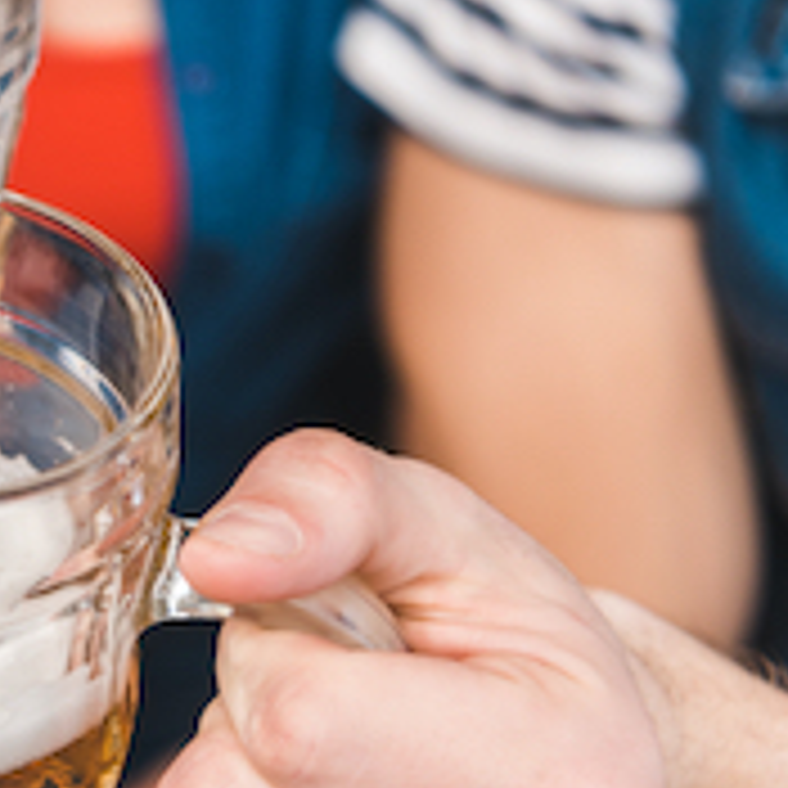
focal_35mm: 140
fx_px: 3606
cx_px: -477
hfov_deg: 11.8
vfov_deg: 12.4
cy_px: 687
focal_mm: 48
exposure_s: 1/160
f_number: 3.2
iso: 100
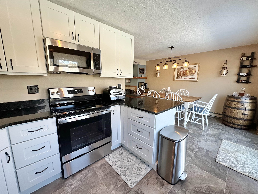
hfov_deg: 102.1
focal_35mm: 14
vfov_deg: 85.7
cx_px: 129
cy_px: 97
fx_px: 104
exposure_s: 1/120
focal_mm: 2.22
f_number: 2.2
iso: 160
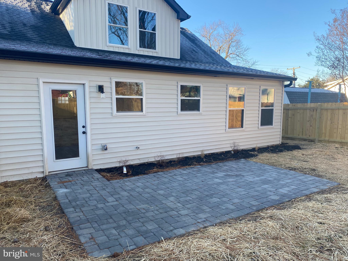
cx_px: 174
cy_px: 130
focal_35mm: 26
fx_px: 261
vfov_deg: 53.1
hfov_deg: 67.3
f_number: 1.8
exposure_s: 1/312
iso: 32
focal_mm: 4.25
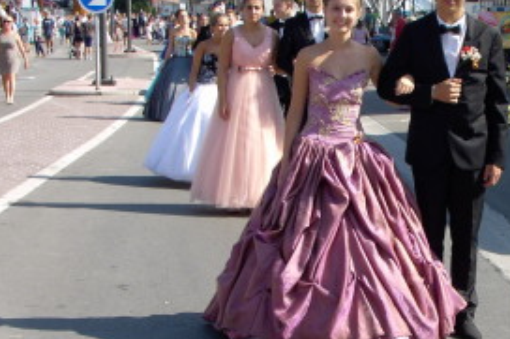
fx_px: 1274
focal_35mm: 90
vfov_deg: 15.2
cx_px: 414
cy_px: 215
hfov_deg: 22.3
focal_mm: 7.5
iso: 70
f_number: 4.5
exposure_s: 1/240
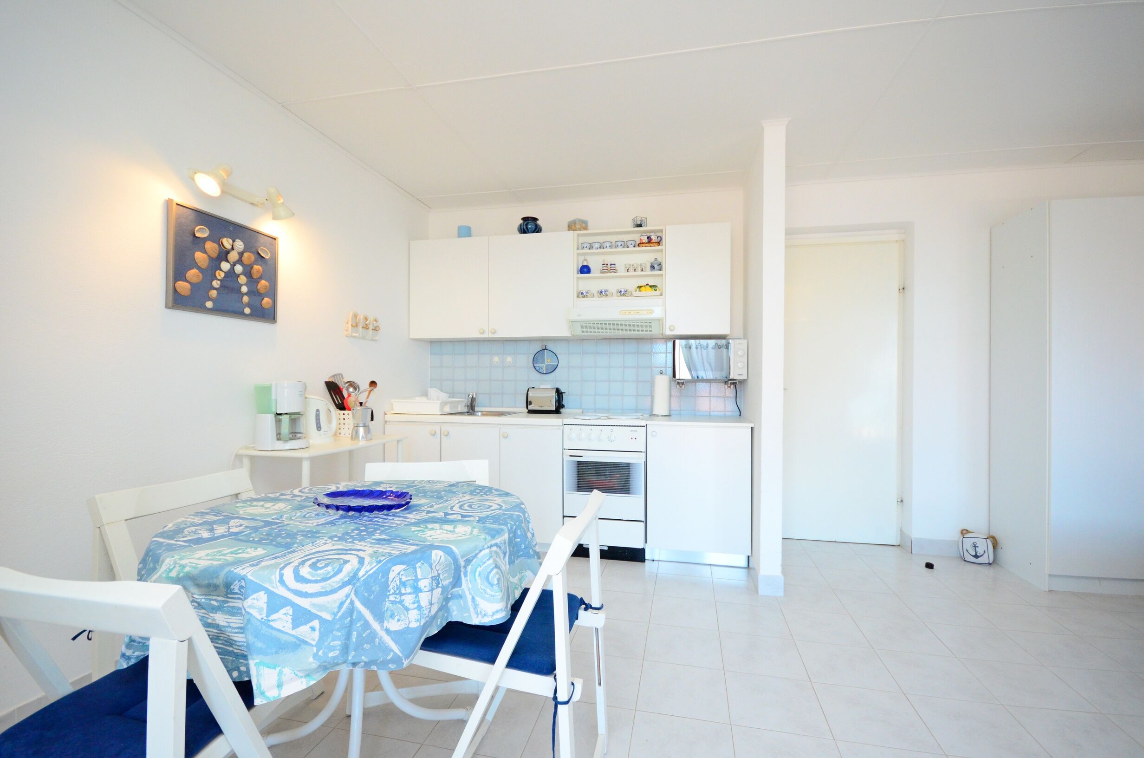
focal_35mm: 15
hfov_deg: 100.5
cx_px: 572
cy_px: 379
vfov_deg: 77.1
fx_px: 476
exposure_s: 1/160
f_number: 6.3
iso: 1600
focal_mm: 10
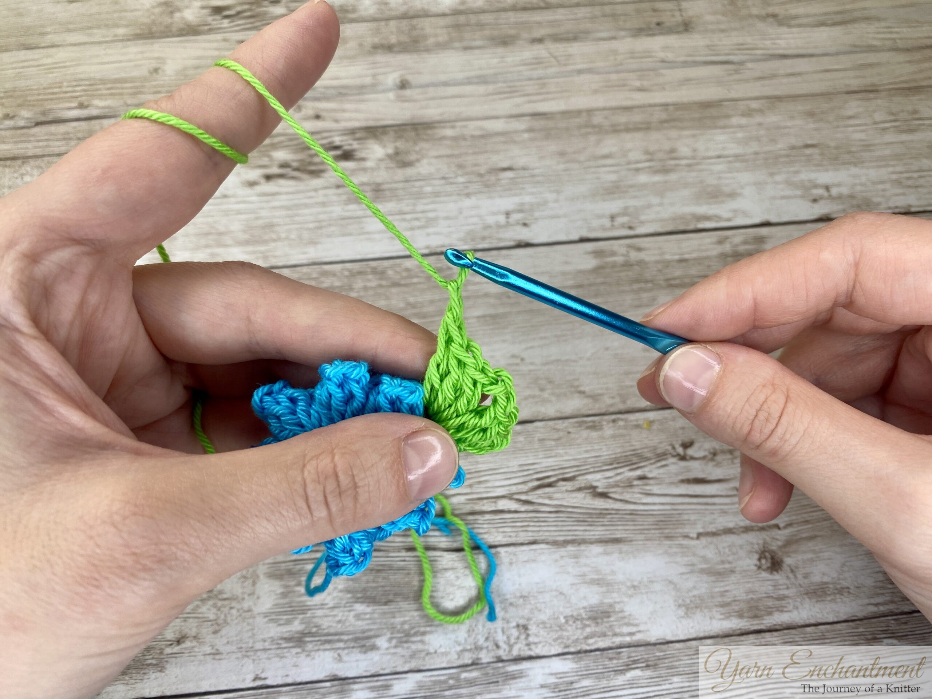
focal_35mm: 25
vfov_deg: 54.9
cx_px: 466
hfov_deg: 69.4
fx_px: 673
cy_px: 350
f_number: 1.8
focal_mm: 4.25
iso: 32
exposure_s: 1/122
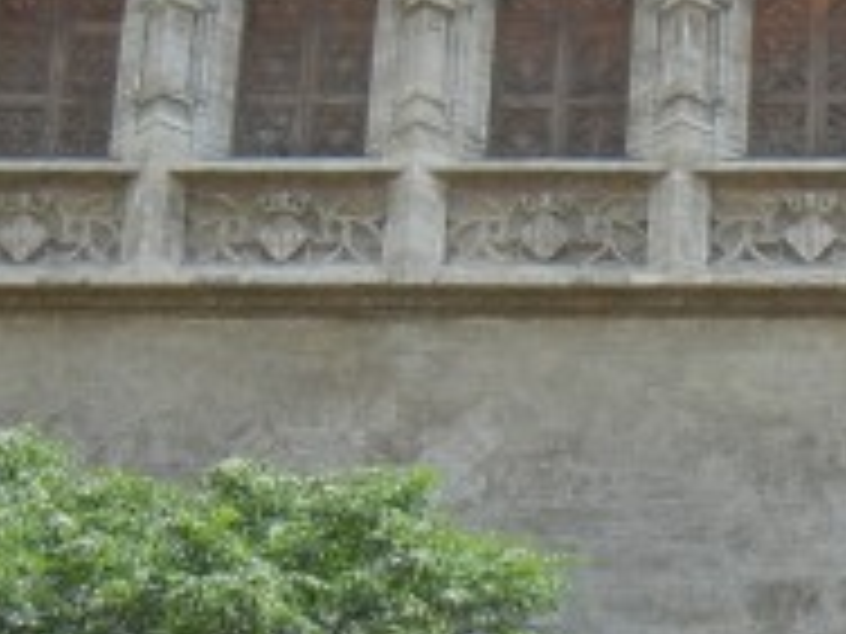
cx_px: 972
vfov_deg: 9.1
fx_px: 3984
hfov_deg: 11.9
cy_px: 441
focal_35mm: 163
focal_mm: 5.4
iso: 160
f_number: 3.5
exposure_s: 1/635
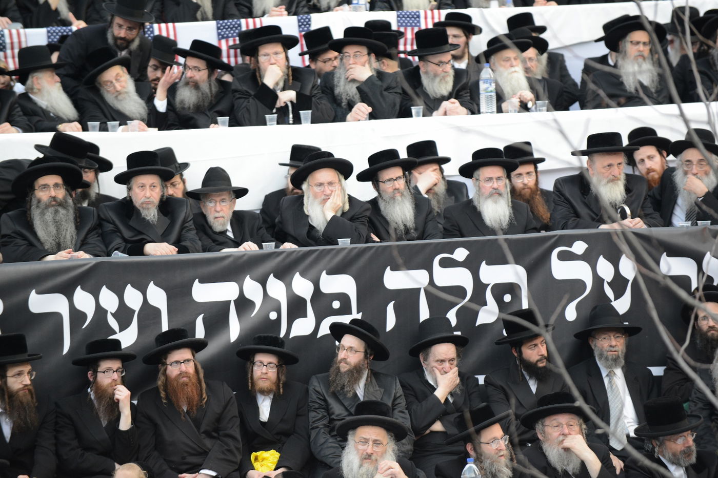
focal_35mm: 200
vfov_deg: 6.9
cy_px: 239
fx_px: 3988
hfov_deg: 10.3
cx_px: 359
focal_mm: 200
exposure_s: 1/400
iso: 1250
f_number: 5
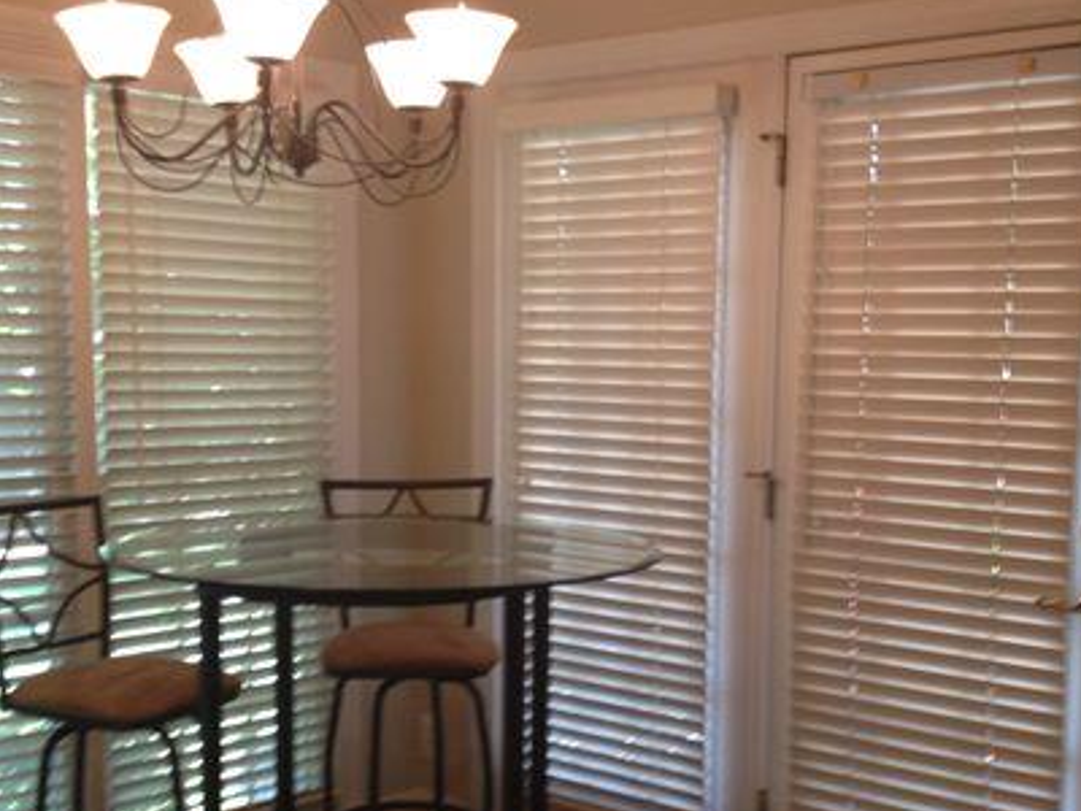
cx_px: 513
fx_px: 1749
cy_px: 549
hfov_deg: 34.3
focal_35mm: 56
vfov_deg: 25.9
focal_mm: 4.28
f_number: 2.4
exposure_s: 1/20
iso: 64
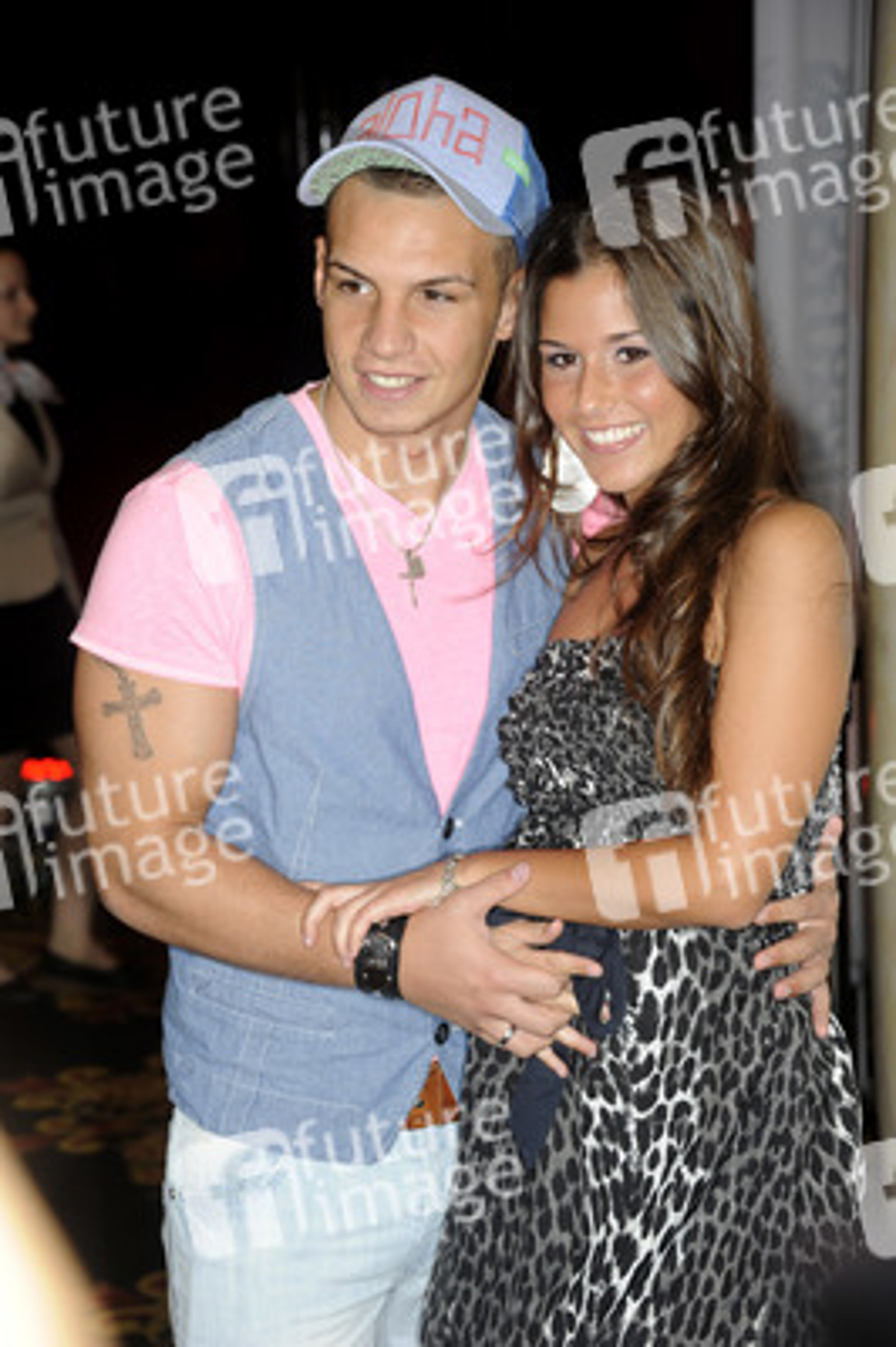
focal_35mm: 92
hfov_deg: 14.8
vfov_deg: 22.2
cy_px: 674
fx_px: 3440
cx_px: 448
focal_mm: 92
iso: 800
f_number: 6.3
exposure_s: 1/160
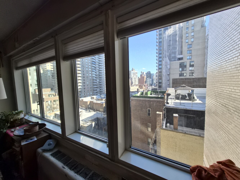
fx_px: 90
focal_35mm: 13
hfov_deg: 106.2
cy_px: 90
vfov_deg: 89.9
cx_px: 120
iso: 64
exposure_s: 1/167
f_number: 2.2
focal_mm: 1.7
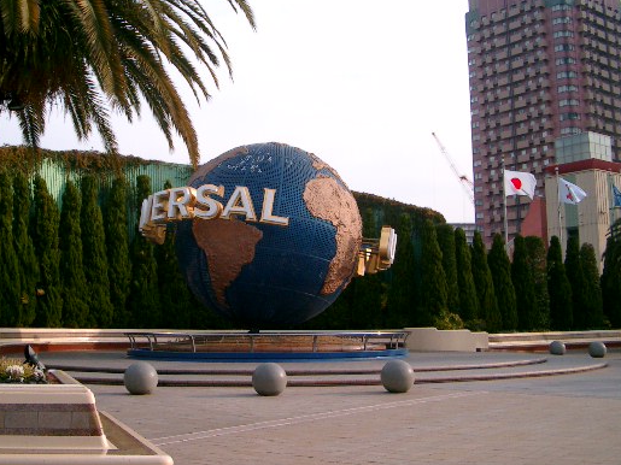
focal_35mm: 46
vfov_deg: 31.5
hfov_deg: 41.2
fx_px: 825
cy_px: 206
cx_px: 275
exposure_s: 1/400
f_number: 5
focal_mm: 7.6
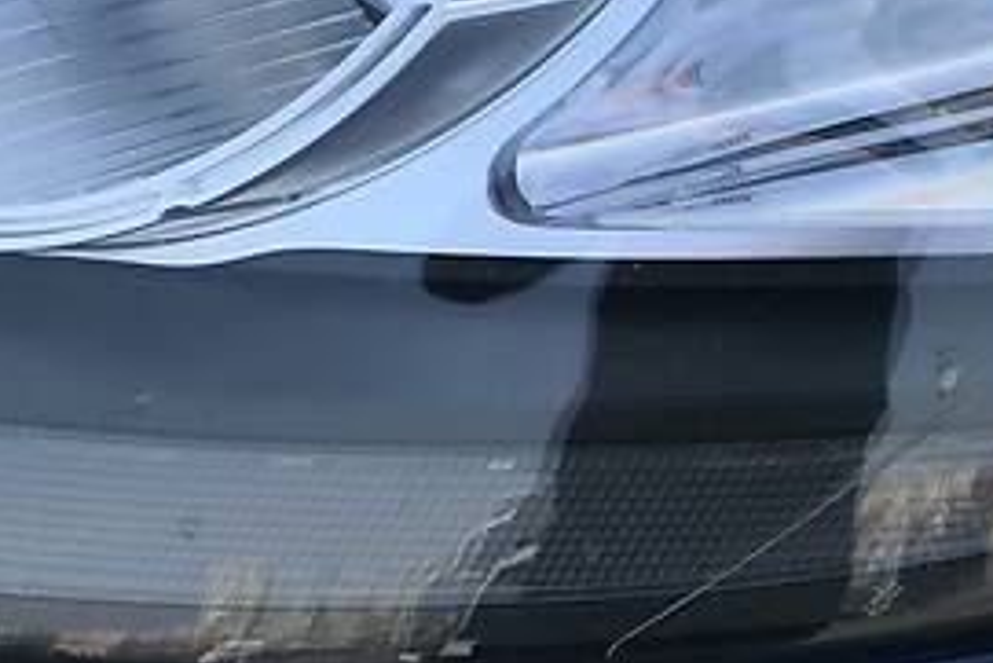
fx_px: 4829
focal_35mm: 175
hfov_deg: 11.7
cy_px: -161
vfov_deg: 7.8
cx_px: 165
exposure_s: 1/386
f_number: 2.8
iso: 20
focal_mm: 6.6
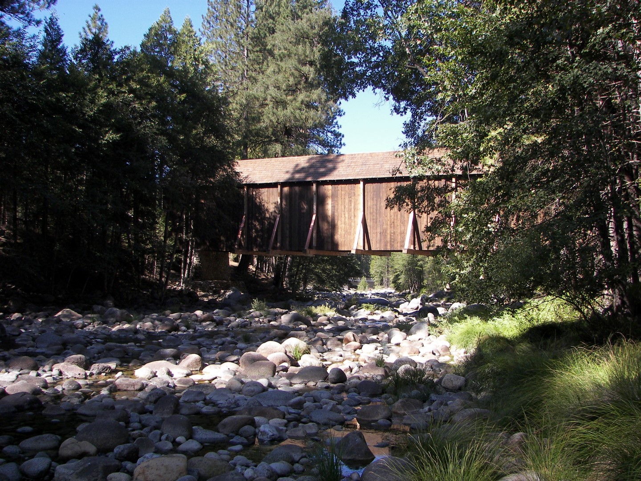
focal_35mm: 36
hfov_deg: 51.4
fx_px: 667
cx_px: 320
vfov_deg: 39.7
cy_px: 240
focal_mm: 6
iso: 64
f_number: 2.8
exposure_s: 1/400
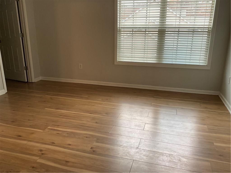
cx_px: 116
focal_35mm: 29
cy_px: 86
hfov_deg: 61.7
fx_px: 194
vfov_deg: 48.2
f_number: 1.8
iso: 64
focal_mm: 3
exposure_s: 1/60
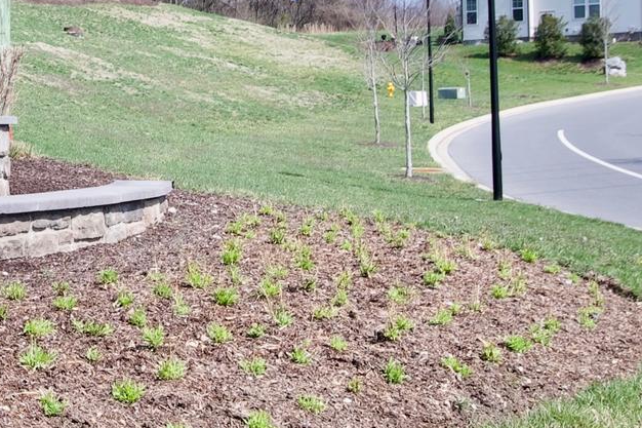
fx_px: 1284
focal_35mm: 72
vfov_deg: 18.7
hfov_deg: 25.1
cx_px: -145
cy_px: 68
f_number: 7.1
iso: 100
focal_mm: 15
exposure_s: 1/200
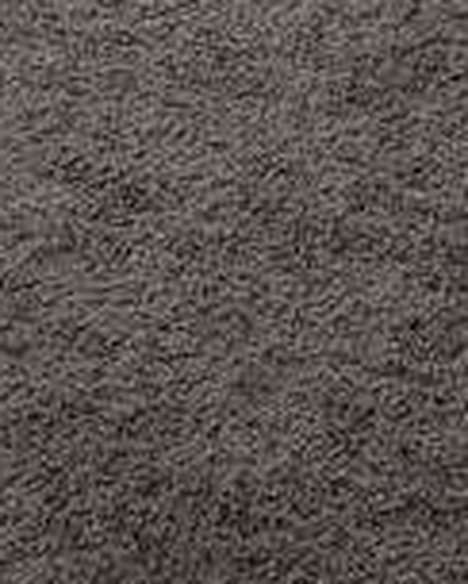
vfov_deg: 9.0
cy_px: -1203
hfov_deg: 9.0
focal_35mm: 171
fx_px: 2955
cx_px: 73
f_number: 1.6
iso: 50
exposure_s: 1/183
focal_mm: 5.96
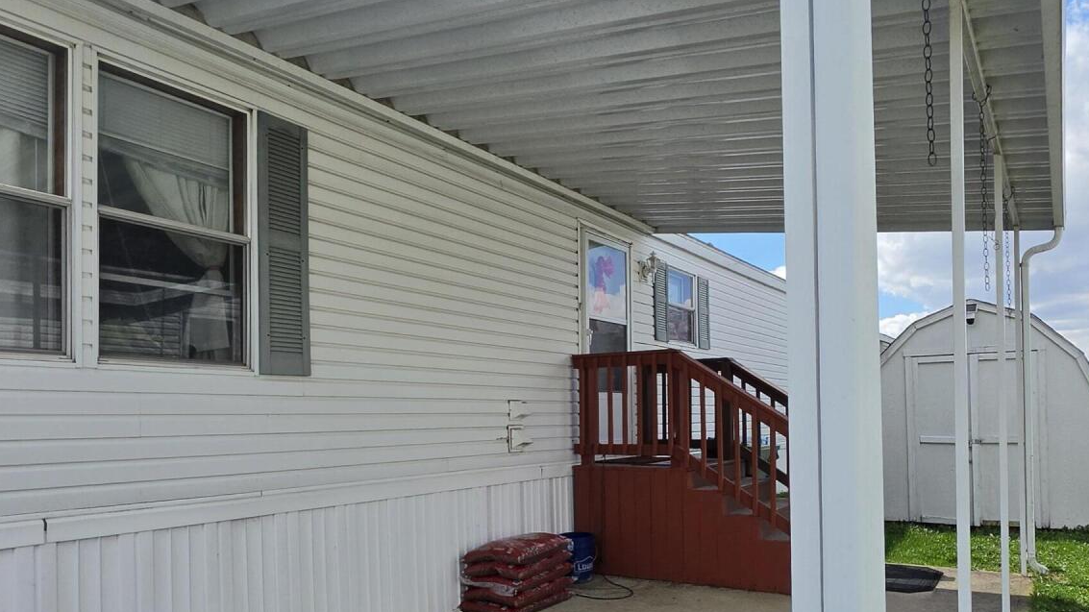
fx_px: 722
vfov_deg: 45.2
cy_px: 417
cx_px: 608
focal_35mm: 25
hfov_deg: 73.8
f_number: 1.9
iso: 32
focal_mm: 2.2
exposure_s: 1/1936
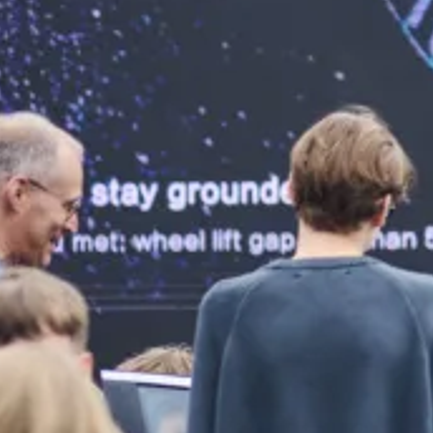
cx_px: 816
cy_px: 568
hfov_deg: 6.7
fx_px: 3580
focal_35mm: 253
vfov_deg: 6.9
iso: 400
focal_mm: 50
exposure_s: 1/3200
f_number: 1.4
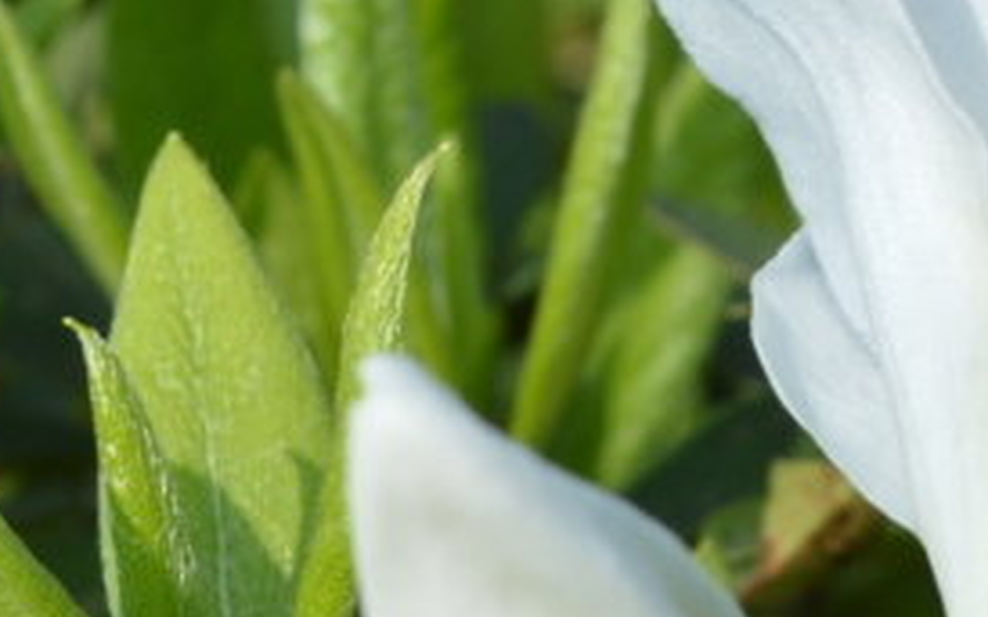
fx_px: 8449
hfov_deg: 6.6
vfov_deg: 4.2
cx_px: 1388
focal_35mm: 314
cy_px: 157
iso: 200
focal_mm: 55
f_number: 13
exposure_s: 1/160
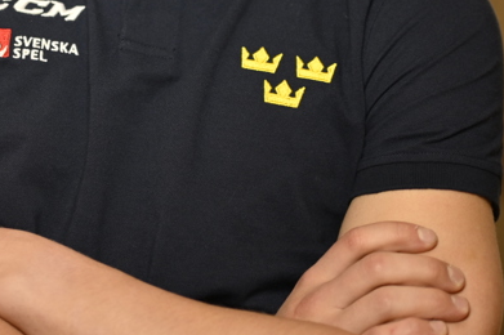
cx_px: 37
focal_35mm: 174
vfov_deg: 7.8
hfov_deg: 11.7
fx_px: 2434
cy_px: -103
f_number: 1.2
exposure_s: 1/250
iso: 160
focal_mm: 50
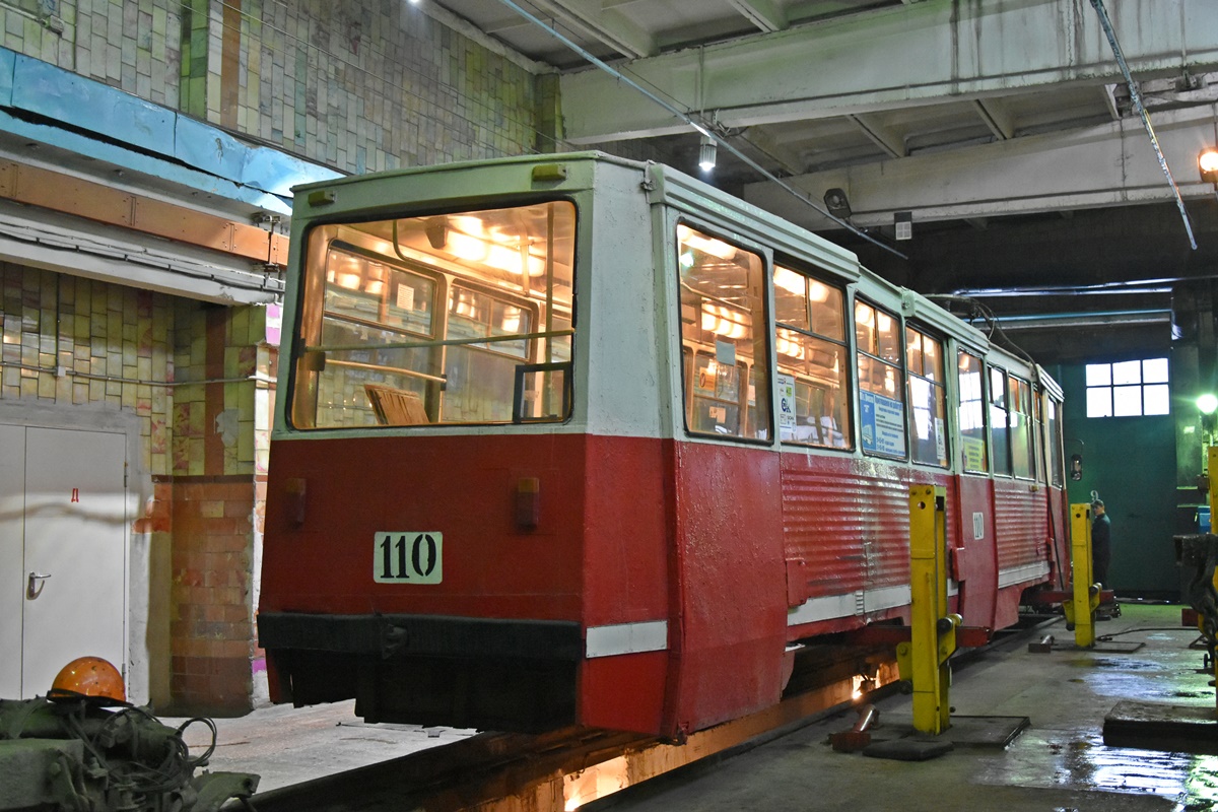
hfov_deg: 46.4
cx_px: 609
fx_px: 1421
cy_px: 406
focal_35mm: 42
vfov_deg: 31.9
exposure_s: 1/60
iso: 3600
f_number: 4
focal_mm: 28
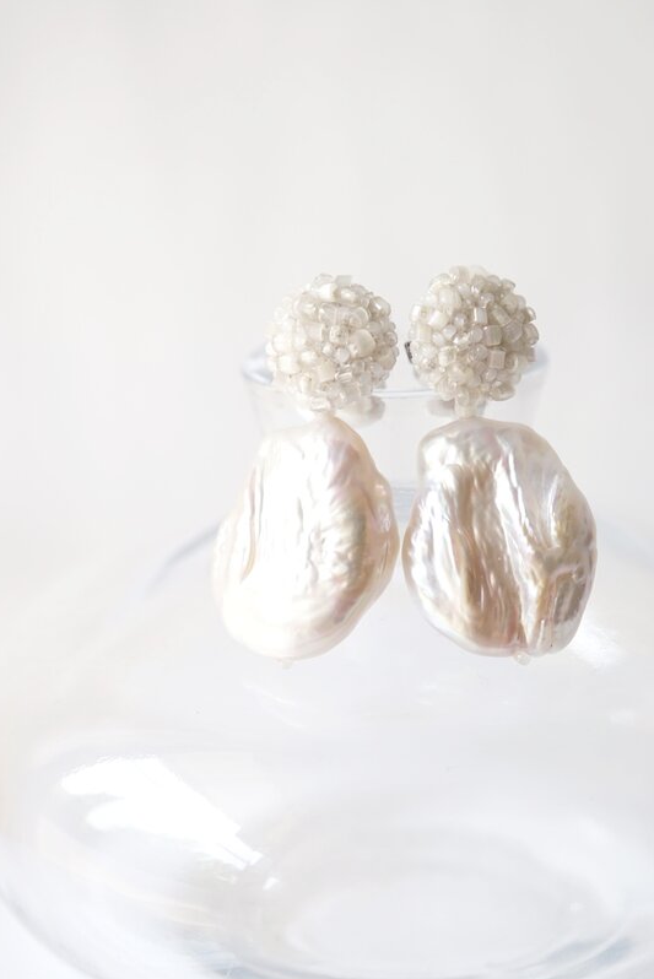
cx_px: 380
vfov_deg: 30.2
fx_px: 1812
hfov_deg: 20.4
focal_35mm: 67
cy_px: 478
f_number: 5.6
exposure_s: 1/60
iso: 160
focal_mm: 37
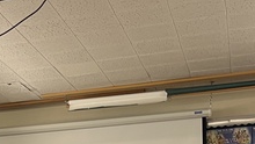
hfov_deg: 20.3
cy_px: 290
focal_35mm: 103
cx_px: 26
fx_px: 697
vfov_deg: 10.7
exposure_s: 1/60
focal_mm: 5.1
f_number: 1.6
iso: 125
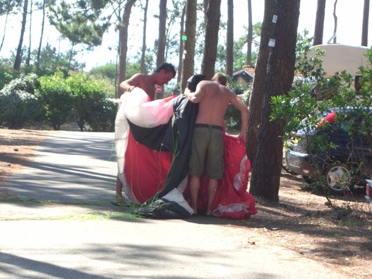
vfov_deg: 13.0
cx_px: 186
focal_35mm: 114
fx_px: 1225
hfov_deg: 17.3
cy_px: 140
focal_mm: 23.7
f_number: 5.1
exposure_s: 1/200
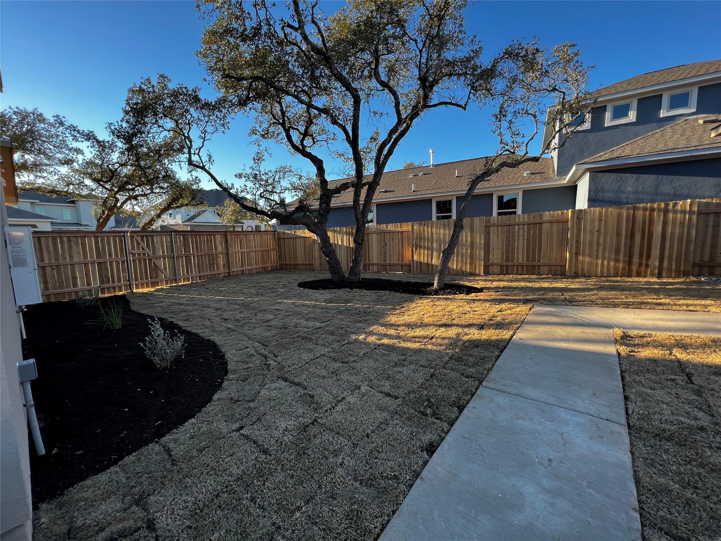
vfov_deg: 89.9
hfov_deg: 106.2
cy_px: 270
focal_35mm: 13
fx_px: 271
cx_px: 360
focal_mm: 1.57
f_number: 1.8
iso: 32
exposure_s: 1/218
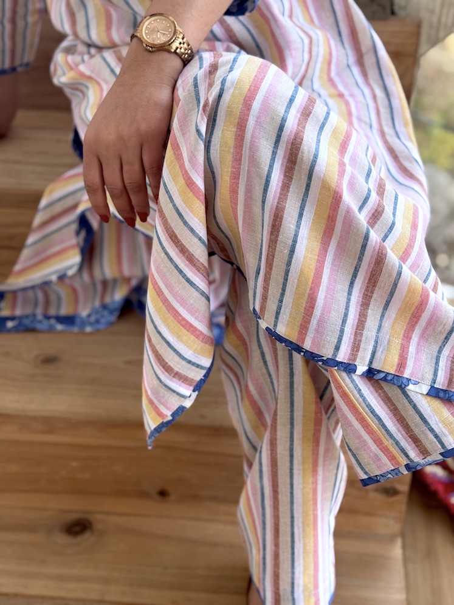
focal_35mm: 48
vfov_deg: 39.7
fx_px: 839
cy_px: 302
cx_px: 227
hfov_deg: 30.3
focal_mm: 6.76
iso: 64
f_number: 1.78
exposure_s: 1/488
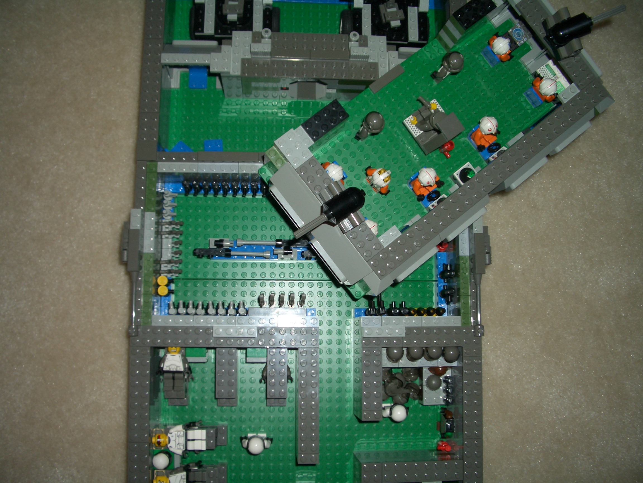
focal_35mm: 35
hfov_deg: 52.6
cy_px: 242
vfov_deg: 40.7
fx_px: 650
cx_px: 322
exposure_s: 1/60
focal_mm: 5.8
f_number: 4.3
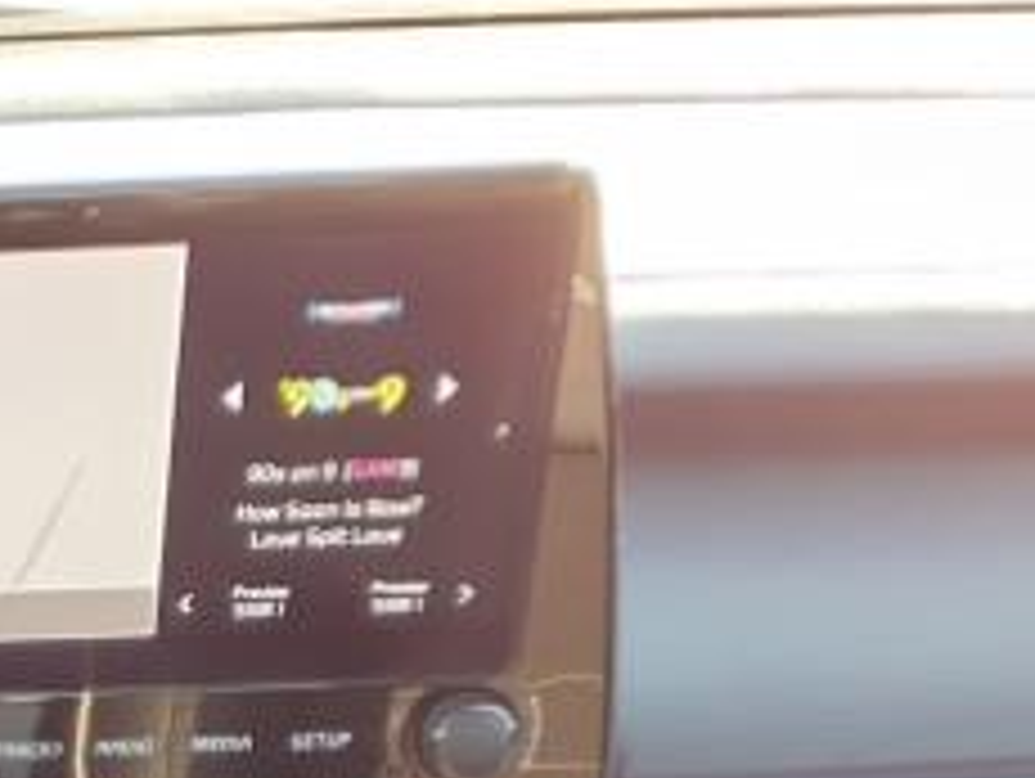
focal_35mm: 120
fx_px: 3592
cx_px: -945
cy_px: 1713
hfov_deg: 14.1
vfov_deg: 10.9
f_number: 1.9
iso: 64
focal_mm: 3.58
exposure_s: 1/60.2
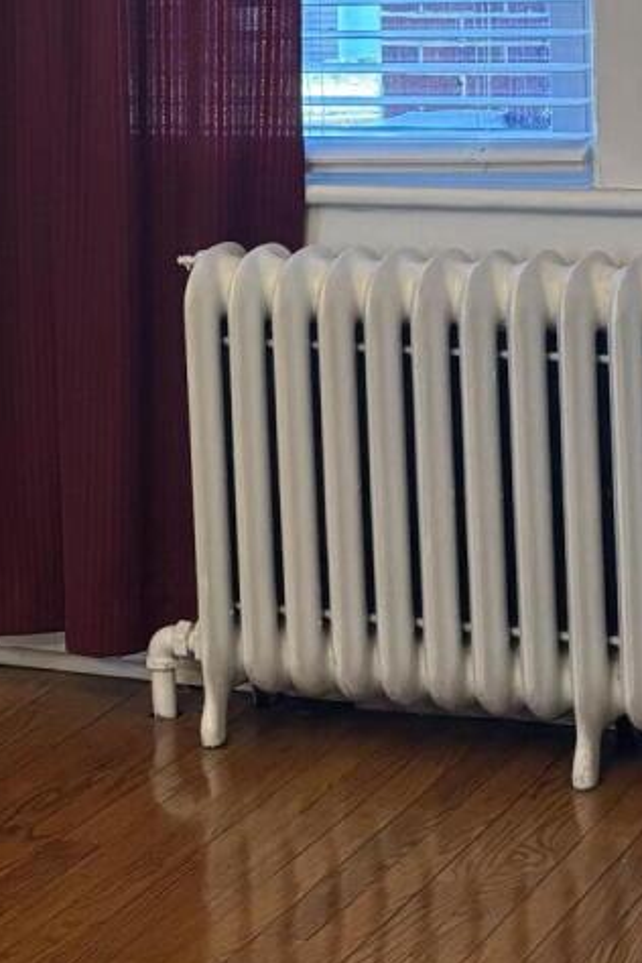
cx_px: -69
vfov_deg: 17.7
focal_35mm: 114
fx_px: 3049
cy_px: 79
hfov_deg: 11.8
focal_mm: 5.96
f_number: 1.6
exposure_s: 1/60
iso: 160
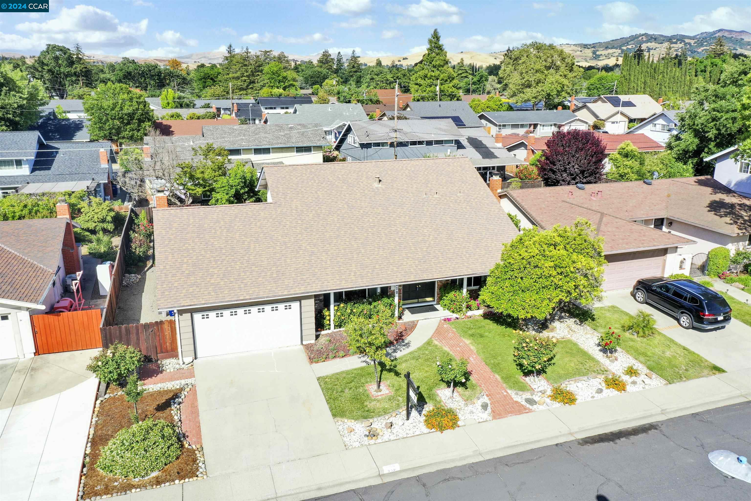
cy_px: 250
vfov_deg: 46.4
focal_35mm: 28
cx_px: 376
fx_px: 584
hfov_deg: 65.5
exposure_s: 1/320
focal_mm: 10.26
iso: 100
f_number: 5.6
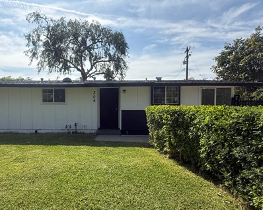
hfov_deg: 74.1
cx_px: 103
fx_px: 171
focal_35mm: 22
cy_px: 111
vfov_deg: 63.0
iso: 64
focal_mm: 2.22
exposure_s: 1/2841
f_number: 2.2
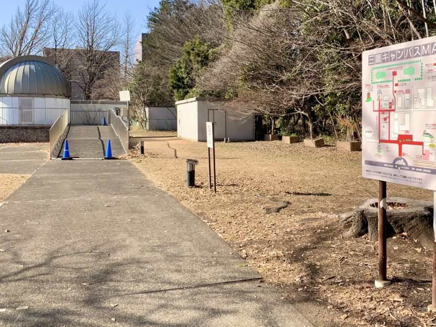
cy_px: 146
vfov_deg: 37.7
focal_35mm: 38
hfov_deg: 48.3
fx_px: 479
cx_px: 282
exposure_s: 1/1406
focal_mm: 4.25
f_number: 1.8
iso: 25
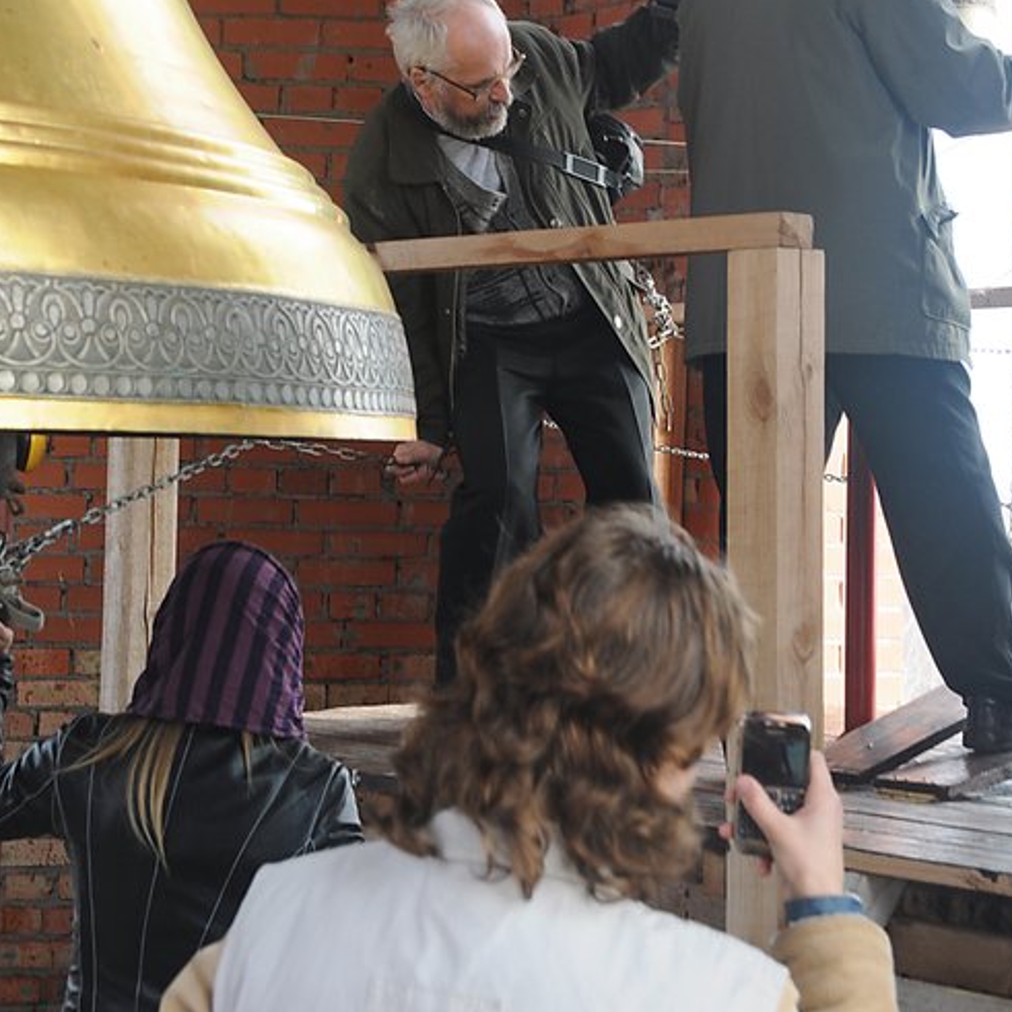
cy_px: 355
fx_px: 2304
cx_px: 511
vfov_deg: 24.7
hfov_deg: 24.8
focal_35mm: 70
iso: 400
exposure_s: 1/80
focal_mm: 35
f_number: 8
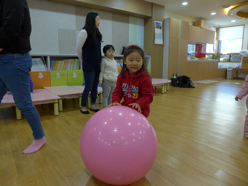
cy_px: 93
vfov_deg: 56.8
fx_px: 172
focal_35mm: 24
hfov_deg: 71.6
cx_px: 124
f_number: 1.4
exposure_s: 1/250
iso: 250
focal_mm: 4.7
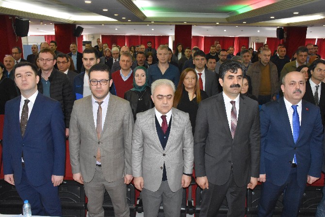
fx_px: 298
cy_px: 108
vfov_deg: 40.0
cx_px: 162
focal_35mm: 33
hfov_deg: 57.2
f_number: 7.1
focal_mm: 22
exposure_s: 1/80
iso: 4000
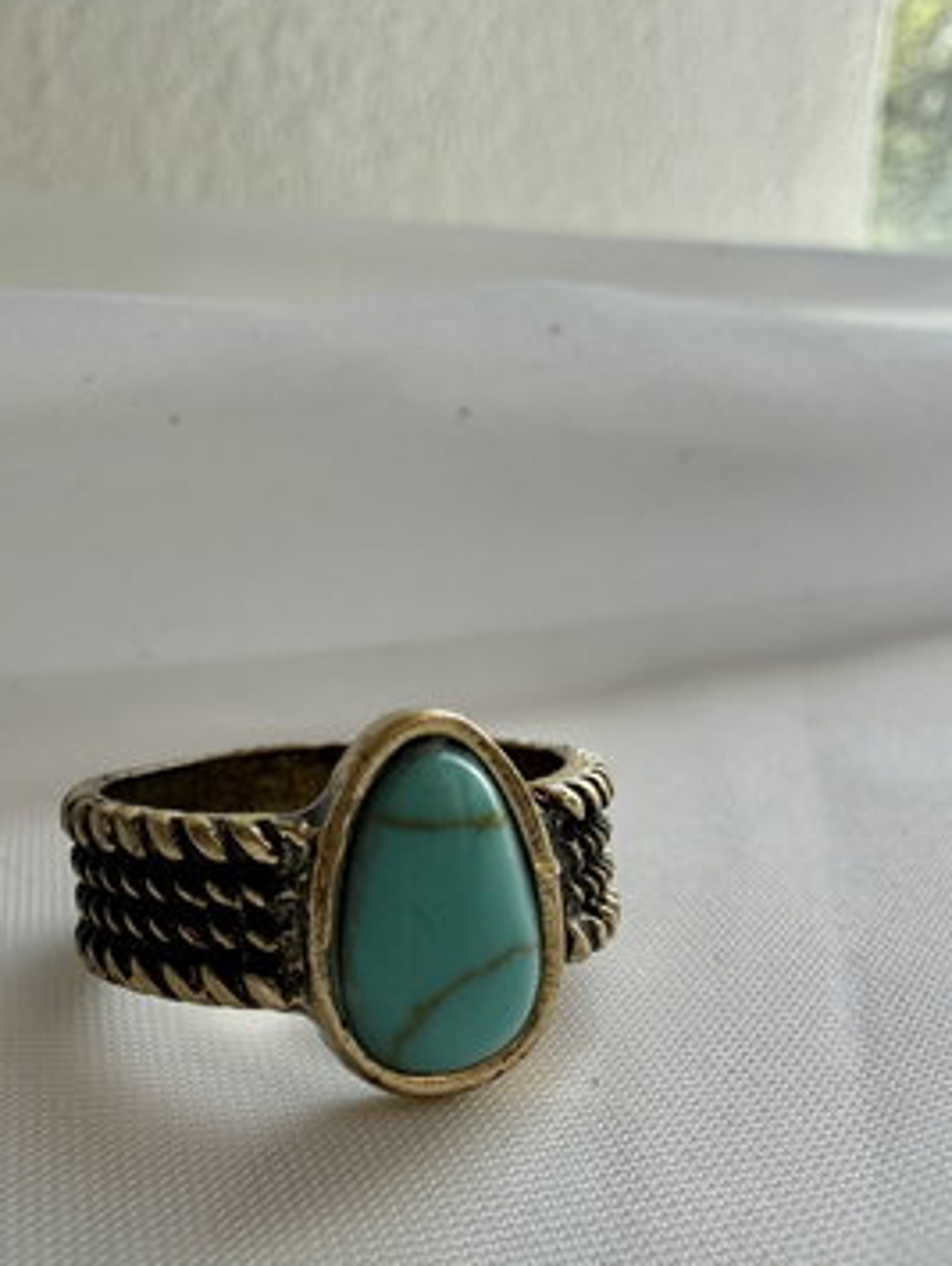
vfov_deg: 51.3
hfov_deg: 39.6
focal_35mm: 36
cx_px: 389
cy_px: 644
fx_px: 1318
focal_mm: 2.22
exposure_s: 1/284
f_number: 2.2
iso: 40
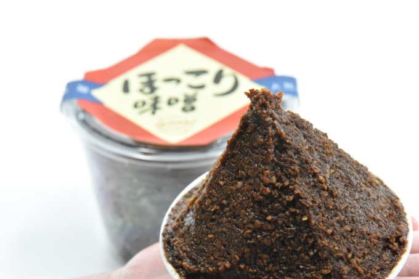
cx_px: 210
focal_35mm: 70
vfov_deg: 19.4
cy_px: 140
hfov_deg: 28.8
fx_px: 814
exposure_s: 1/40
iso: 3200
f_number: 11
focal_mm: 70
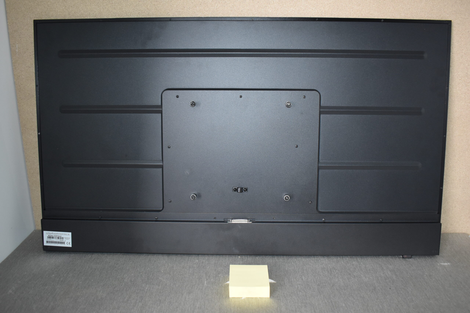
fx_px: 411
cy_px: 156
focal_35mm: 32
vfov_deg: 41.7
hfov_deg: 59.5
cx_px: 235
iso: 1100
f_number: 3.8
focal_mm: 21
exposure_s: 1/30
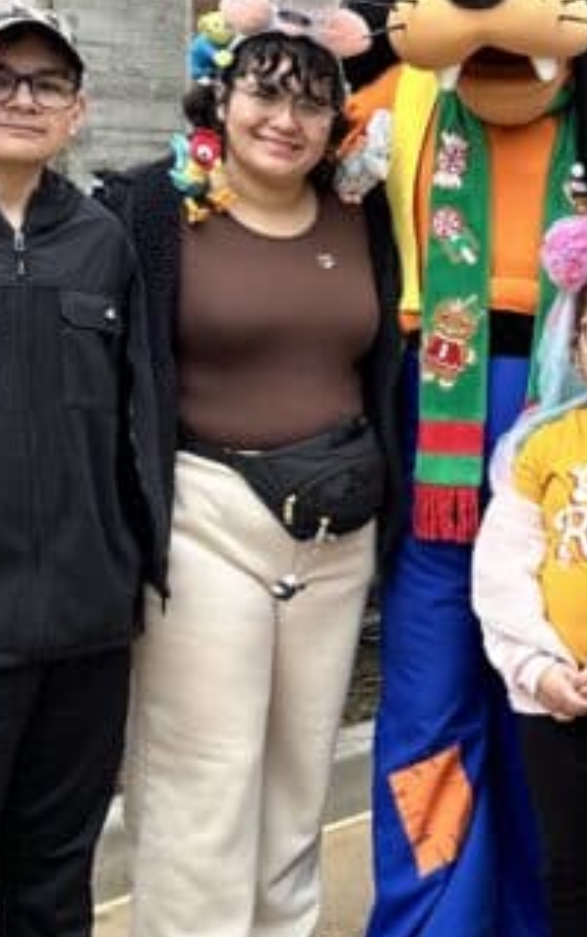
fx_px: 2097
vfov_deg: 25.2
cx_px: 717
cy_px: 410
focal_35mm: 82
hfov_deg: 15.3
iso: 80
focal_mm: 6.86
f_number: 1.78
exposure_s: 1/543
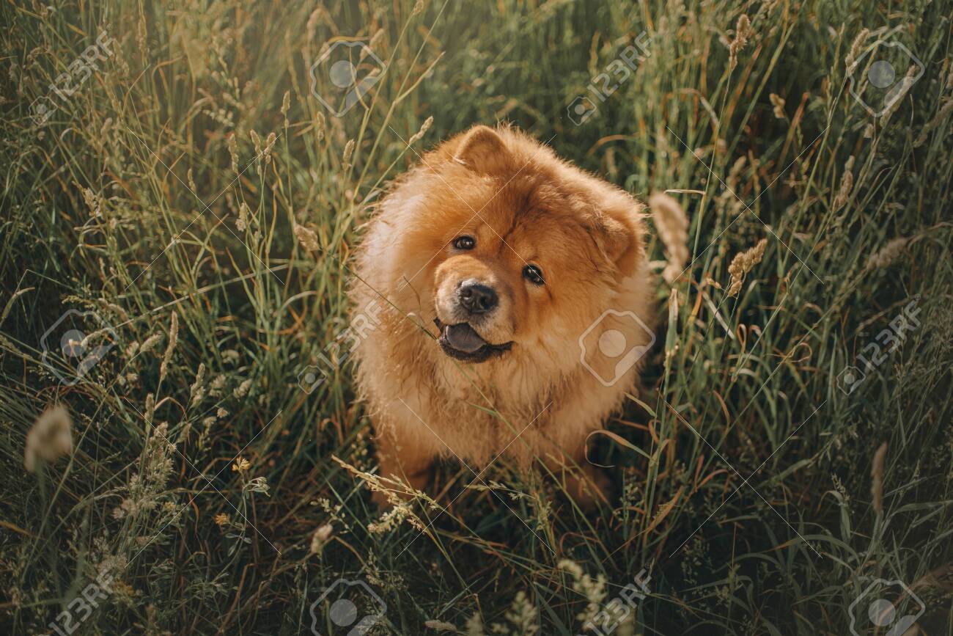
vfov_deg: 37.9
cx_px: 476
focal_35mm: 35
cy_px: 318
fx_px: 927
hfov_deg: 54.4
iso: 100
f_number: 1.8
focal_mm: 35
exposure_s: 1/4000
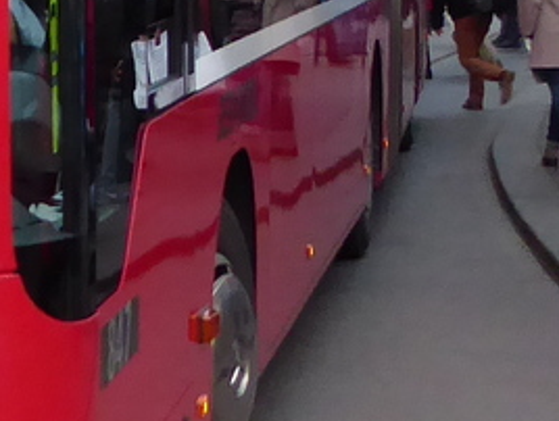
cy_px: 10
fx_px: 1812
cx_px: -405
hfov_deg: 15.4
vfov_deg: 13.1
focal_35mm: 112
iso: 320
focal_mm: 4.3
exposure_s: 1/60
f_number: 3.3
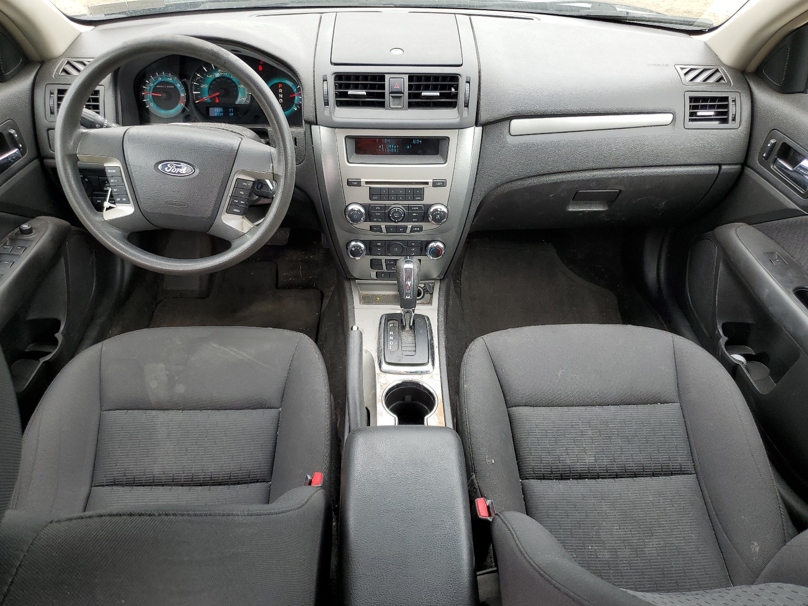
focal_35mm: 26
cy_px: 303
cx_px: 404
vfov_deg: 53.1
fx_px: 607
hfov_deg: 67.3
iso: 50
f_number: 1.5
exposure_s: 1/175
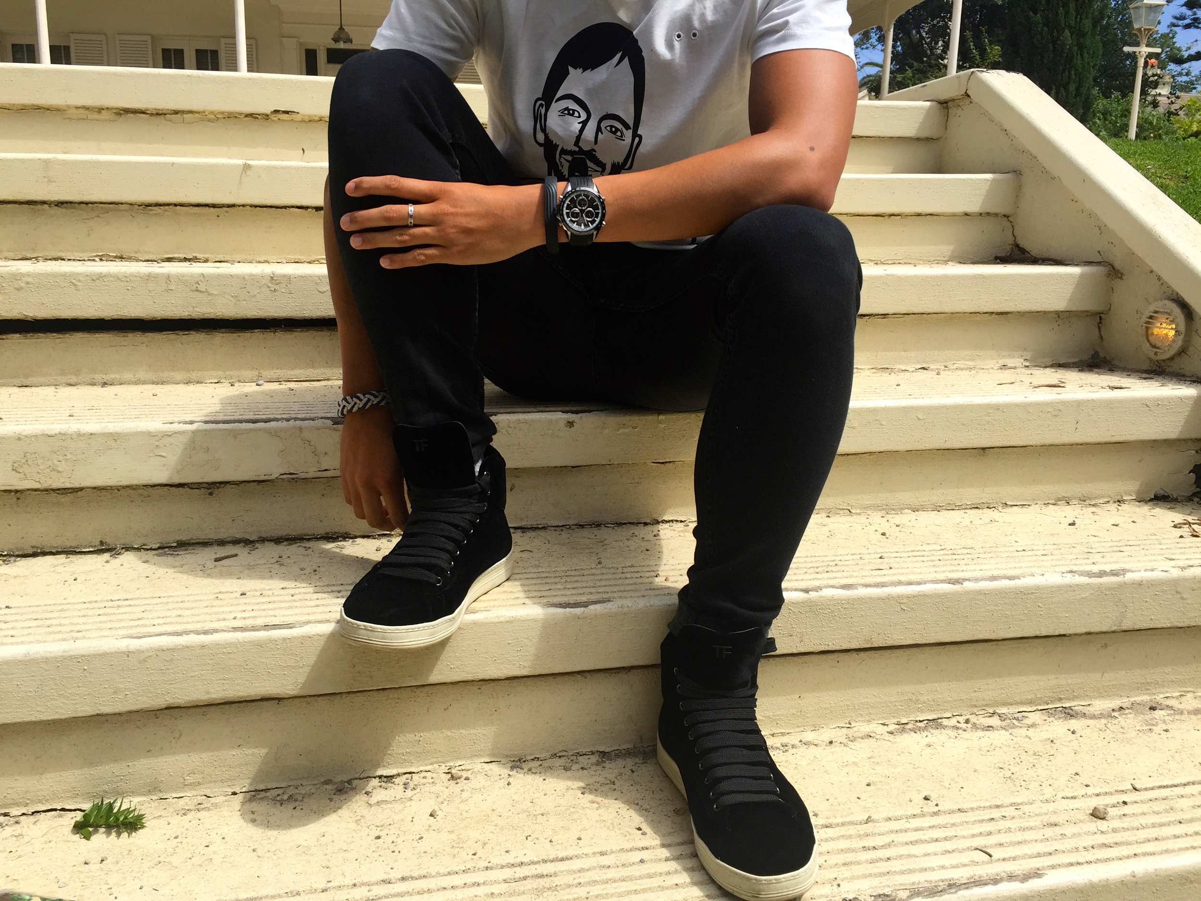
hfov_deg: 61.7
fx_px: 1006
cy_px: 450
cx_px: 600
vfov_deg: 48.2
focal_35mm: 29
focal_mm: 4.15
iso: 32
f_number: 2.2
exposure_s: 1/2198
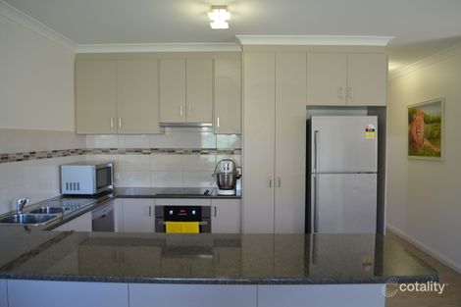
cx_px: 230
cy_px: 154
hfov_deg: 67.4
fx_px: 346
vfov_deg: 47.9
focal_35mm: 27
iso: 640
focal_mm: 18
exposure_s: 1/60
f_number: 4
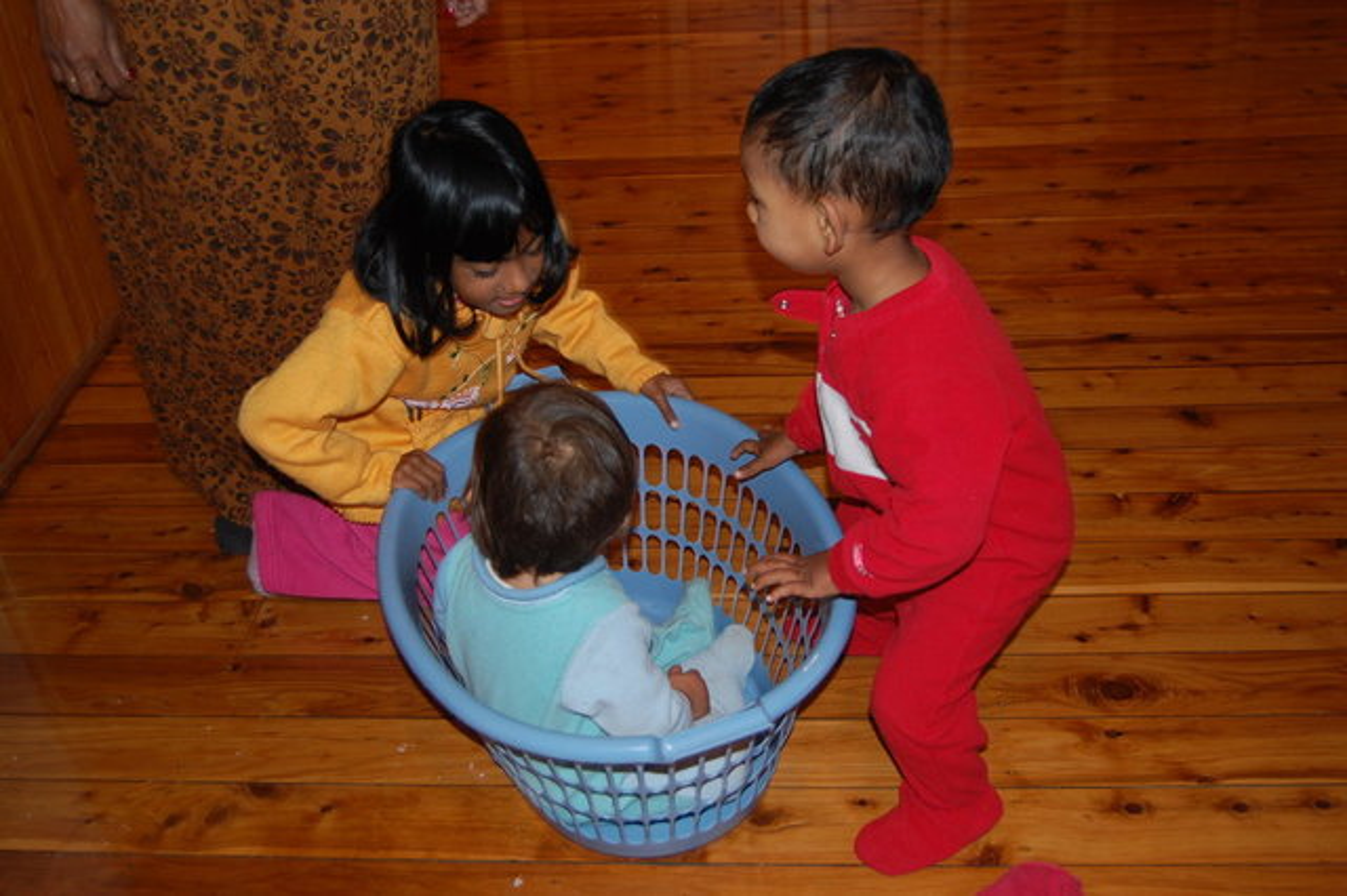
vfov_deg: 34.2
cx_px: 674
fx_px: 1458
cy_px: 448
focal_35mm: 39
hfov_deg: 49.6
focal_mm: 26
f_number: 4
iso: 400
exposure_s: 1/60
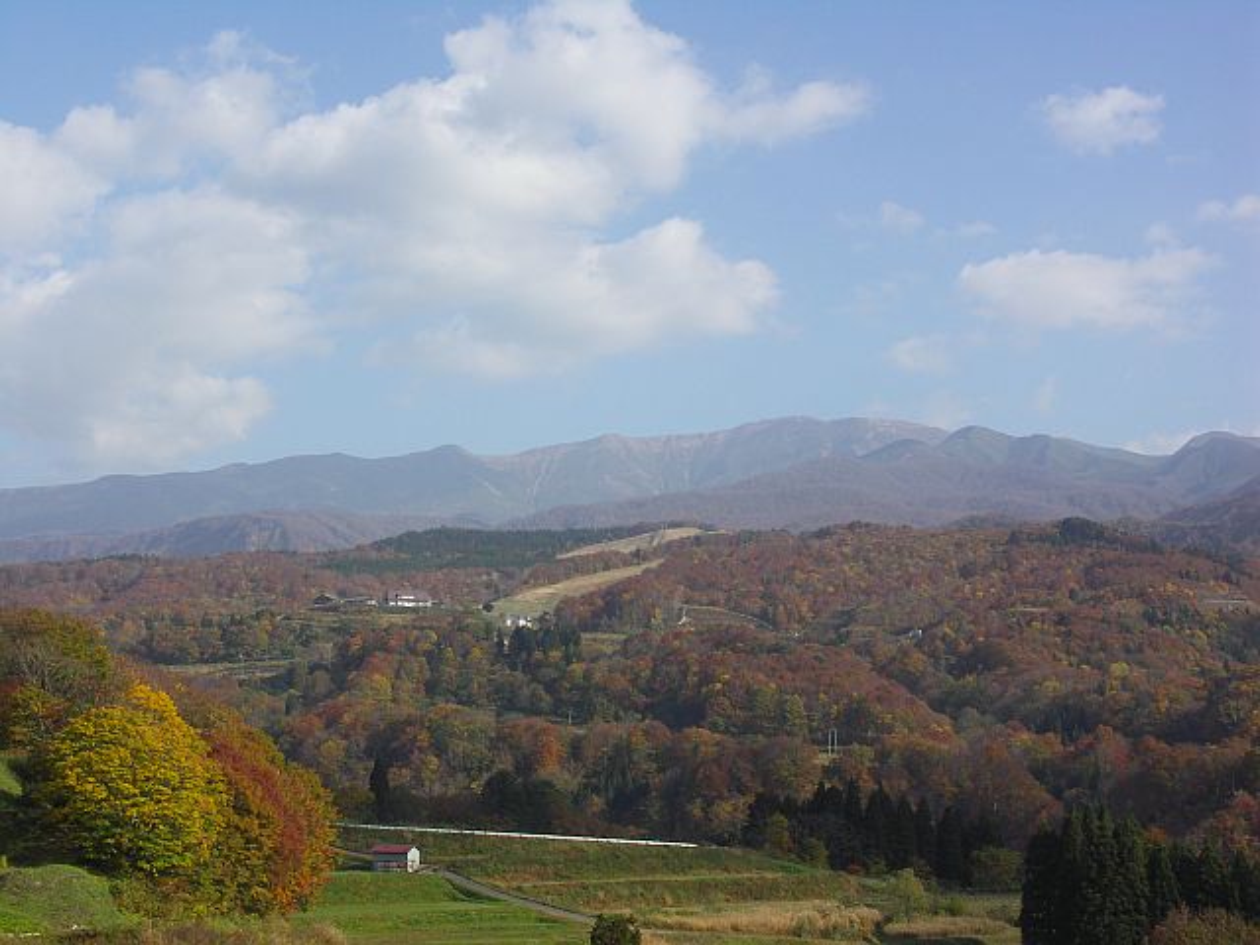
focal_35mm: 57
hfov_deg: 33.8
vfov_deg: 25.7
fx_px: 2075
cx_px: 630
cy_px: 472
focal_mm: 14.8
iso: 100
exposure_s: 1/320
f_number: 7.1
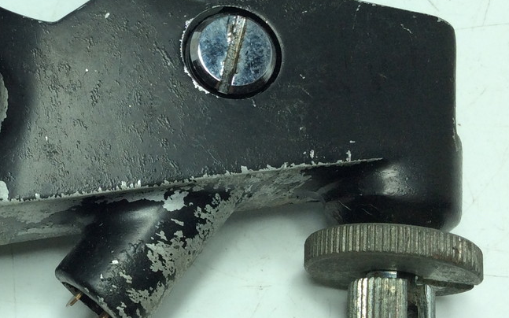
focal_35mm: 67
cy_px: 87
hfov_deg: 29.8
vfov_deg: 19.3
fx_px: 929
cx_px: 87
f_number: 2.4
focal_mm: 3.3
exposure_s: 1/384
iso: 32
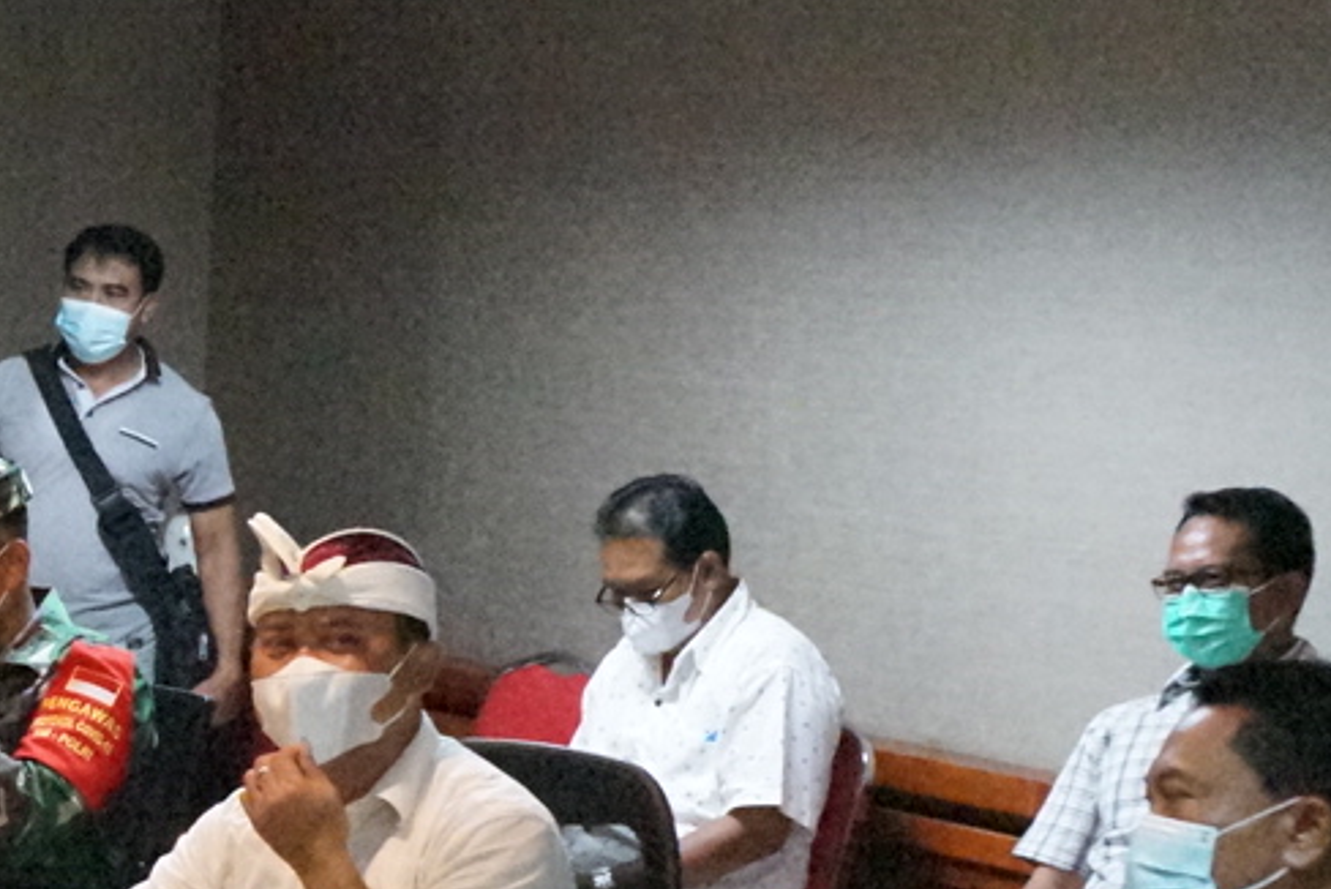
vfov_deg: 11.8
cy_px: 698
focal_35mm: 116
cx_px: -562
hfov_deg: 16.3
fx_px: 4291
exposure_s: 1/200
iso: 25600
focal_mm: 35
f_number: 5.6
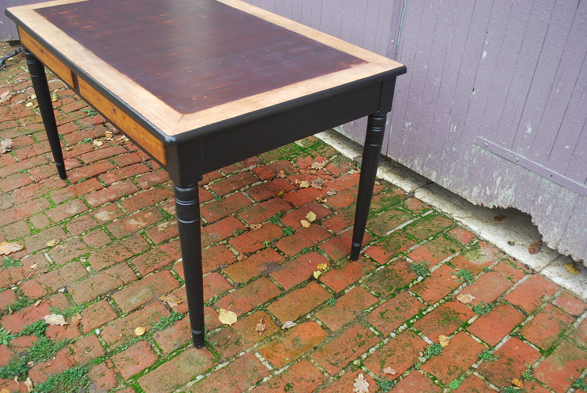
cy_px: 196
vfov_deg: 40.1
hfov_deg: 57.2
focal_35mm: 33
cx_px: 294
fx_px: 539
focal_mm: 22
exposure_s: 1/60
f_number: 4
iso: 200
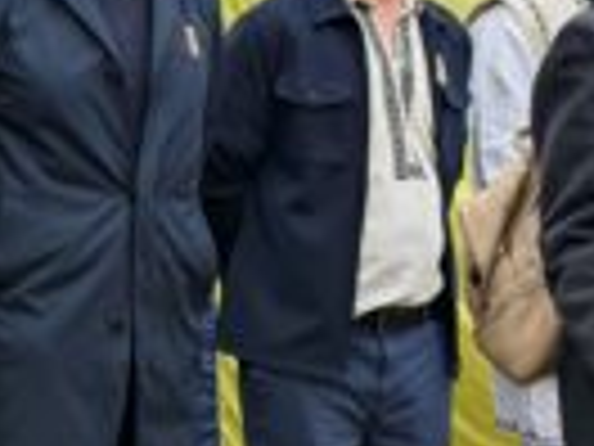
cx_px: 9
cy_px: -38
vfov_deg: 11.2
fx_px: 2248
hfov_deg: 14.8
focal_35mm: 131
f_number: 1.85
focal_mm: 6.81
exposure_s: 1/1041
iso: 49
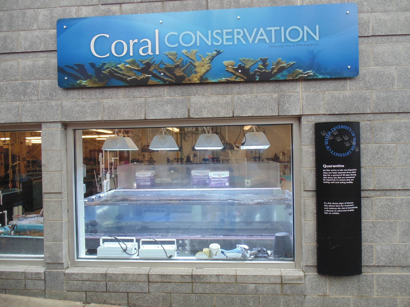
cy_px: 154
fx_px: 261
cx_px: 205
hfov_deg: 76.4
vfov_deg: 61.1
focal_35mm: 22
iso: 80
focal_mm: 4
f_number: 3.1
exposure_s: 1/60
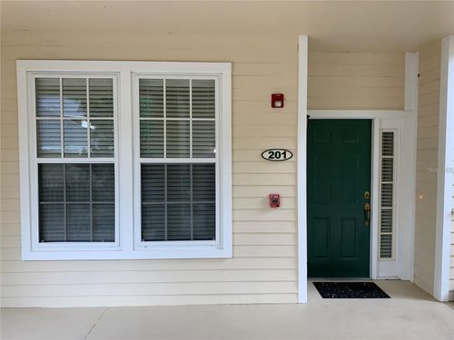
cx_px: 227
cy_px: 170
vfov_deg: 53.1
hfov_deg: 67.3
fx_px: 341
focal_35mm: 26
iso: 64
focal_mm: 4.25
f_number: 1.8
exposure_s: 1/121
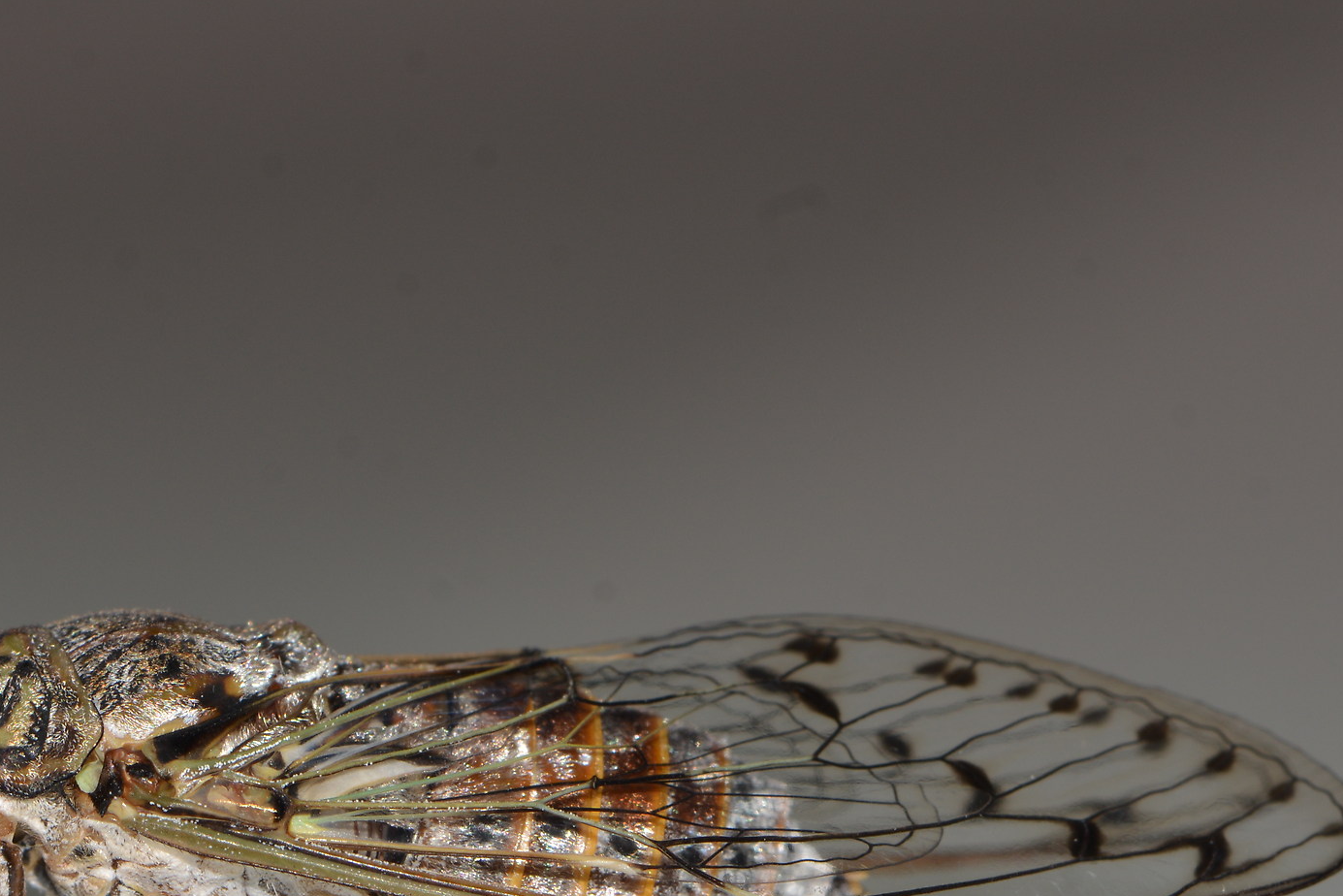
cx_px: 445
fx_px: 8241
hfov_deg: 9.3
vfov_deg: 6.2
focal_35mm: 221
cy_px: 767
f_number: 14
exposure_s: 1/200
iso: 100
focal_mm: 85
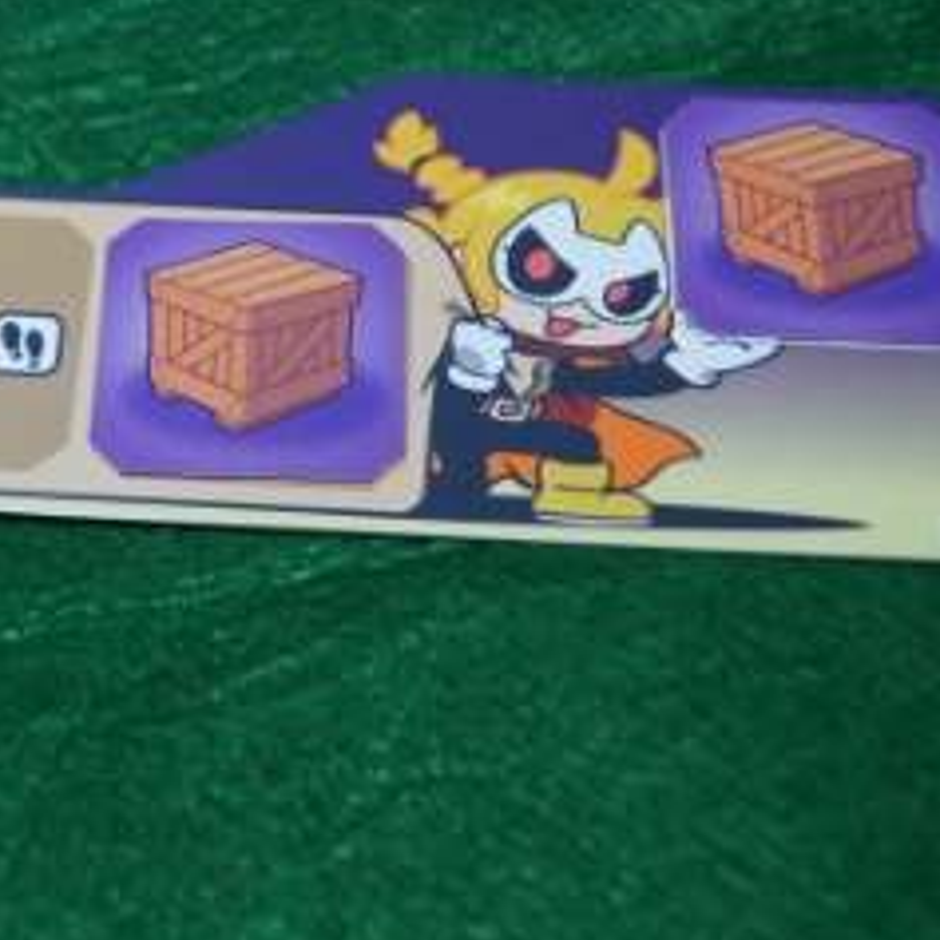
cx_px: 151
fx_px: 2028
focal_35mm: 66
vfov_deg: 26.0
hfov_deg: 25.5
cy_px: 335
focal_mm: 24
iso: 800
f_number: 4
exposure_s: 1/60
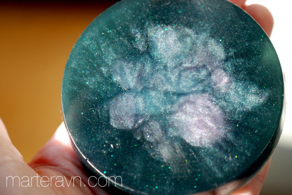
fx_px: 1035
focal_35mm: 128
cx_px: 146
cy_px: 98
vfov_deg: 10.8
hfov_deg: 16.1
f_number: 4.5
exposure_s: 1/320
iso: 500
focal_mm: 85
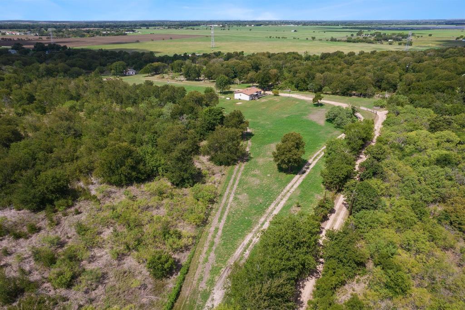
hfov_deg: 78.6
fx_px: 284
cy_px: 155
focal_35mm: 22
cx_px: 232
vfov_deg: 57.2
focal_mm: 8.38
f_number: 2.8
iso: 100
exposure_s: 1/1600
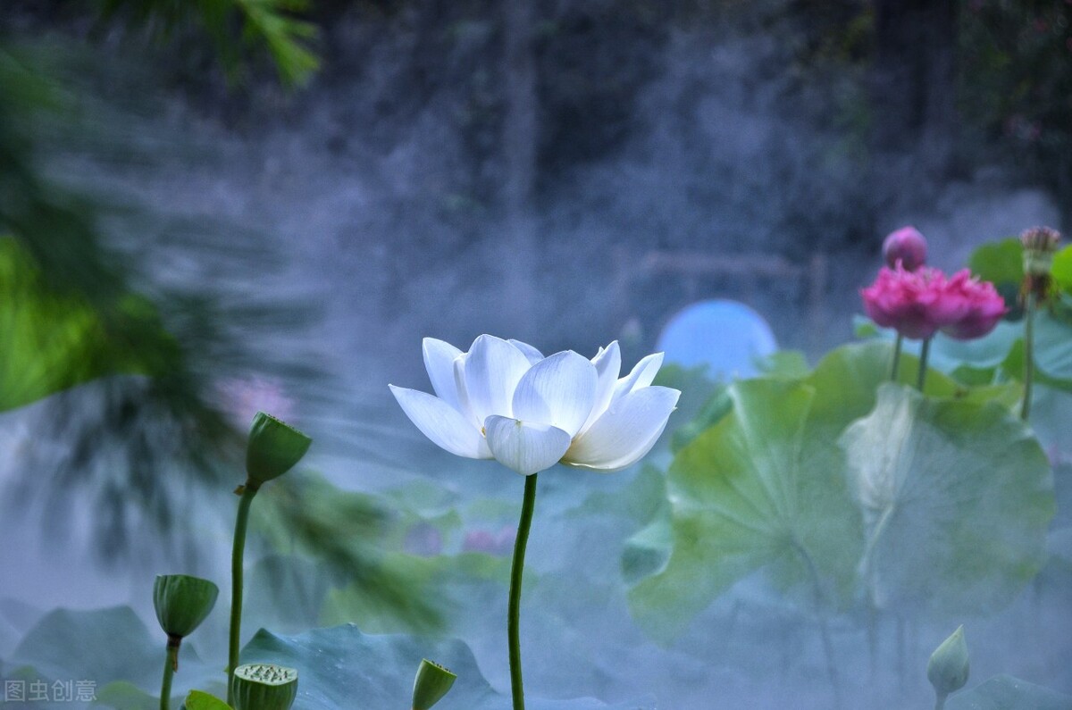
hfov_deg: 19.5
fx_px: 3120
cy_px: 355
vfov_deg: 13.0
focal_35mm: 105
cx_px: 536
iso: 400
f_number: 6.3
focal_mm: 70
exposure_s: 1/1600
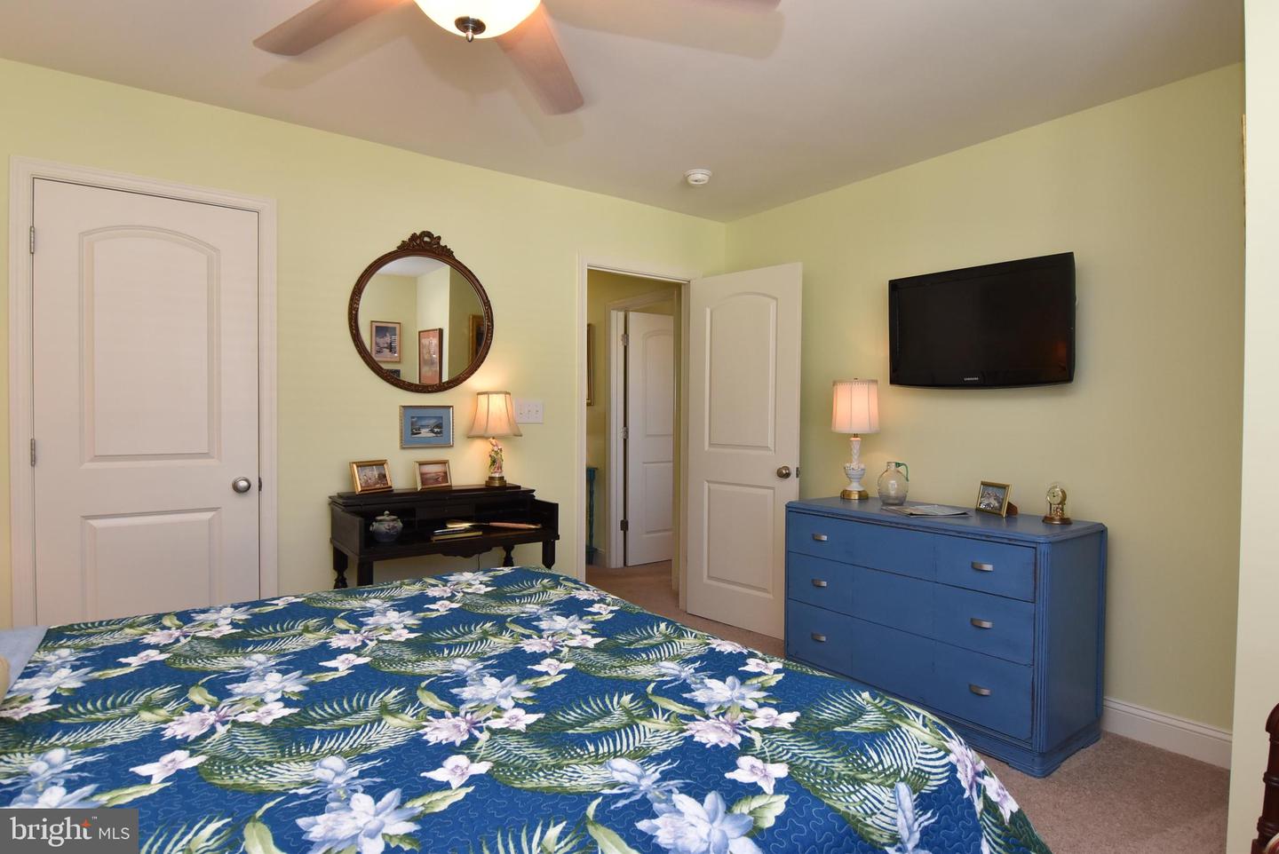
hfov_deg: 90.0
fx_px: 640
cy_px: 427
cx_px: 640
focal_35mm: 18
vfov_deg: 67.5
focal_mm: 12
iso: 800
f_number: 10
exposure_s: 1/60
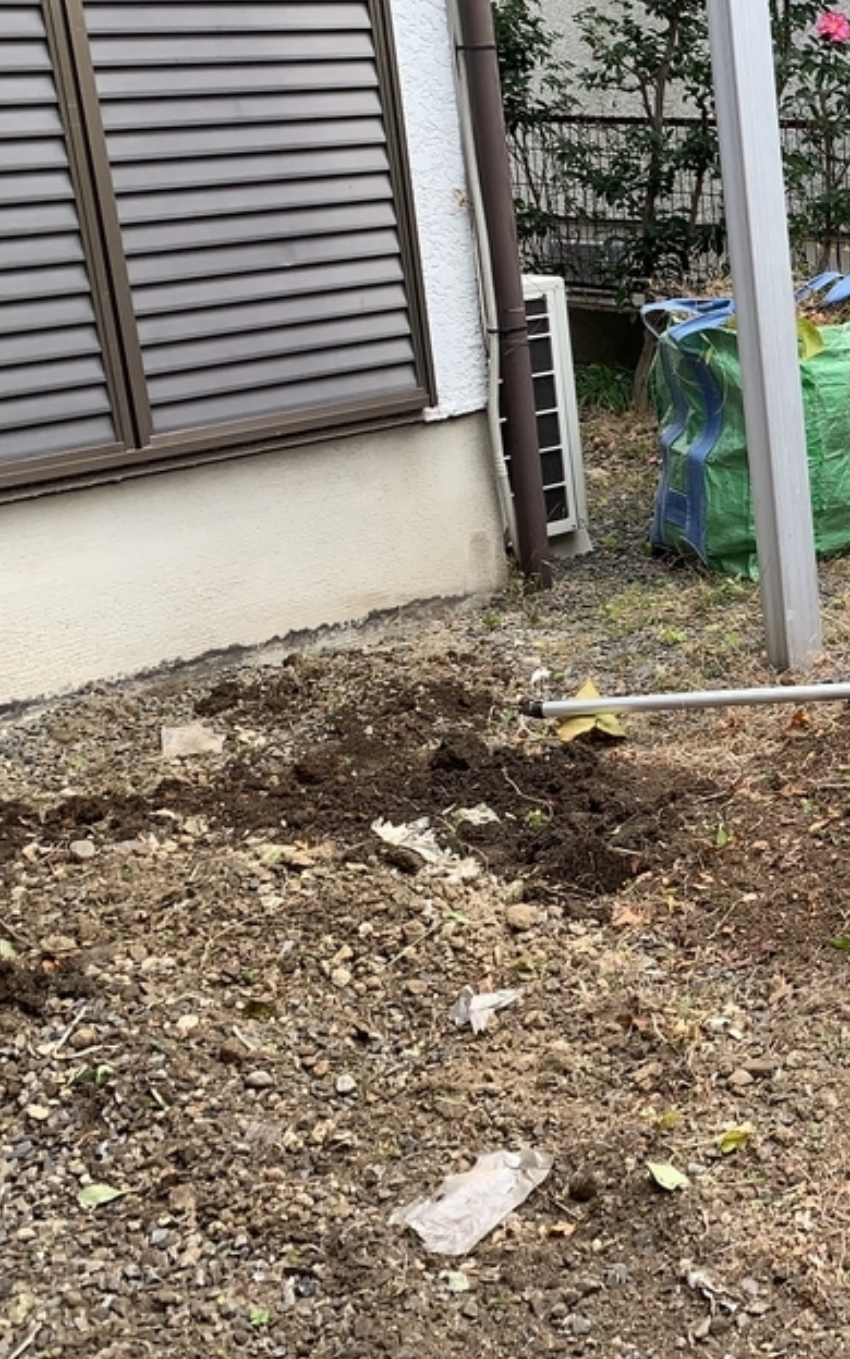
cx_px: 1098
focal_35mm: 53
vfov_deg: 38.2
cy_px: 629
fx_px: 1964
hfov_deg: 22.0
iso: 25
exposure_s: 1/121
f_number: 1.8
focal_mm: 4.25
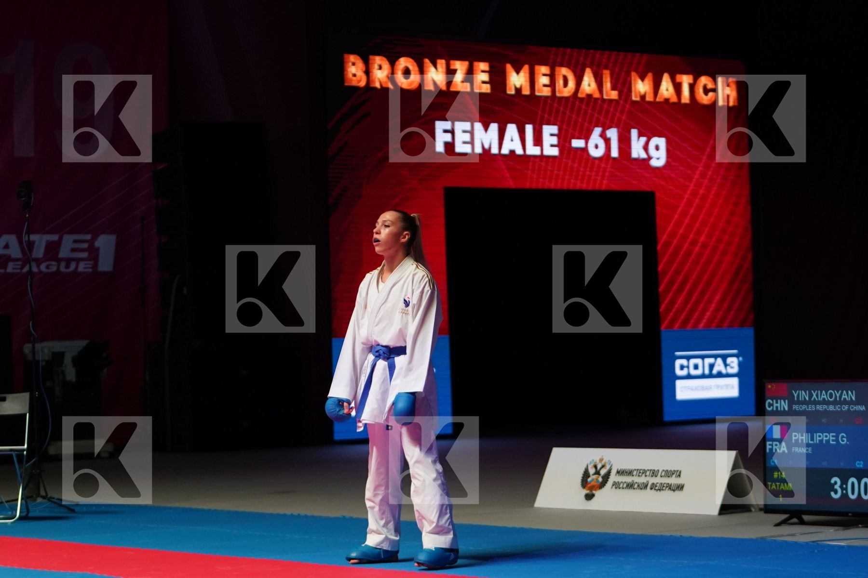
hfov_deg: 19.5
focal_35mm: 105
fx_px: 2531
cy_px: 289
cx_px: 434
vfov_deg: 13.0
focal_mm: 70
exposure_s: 1/1000
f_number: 2.8
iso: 2000
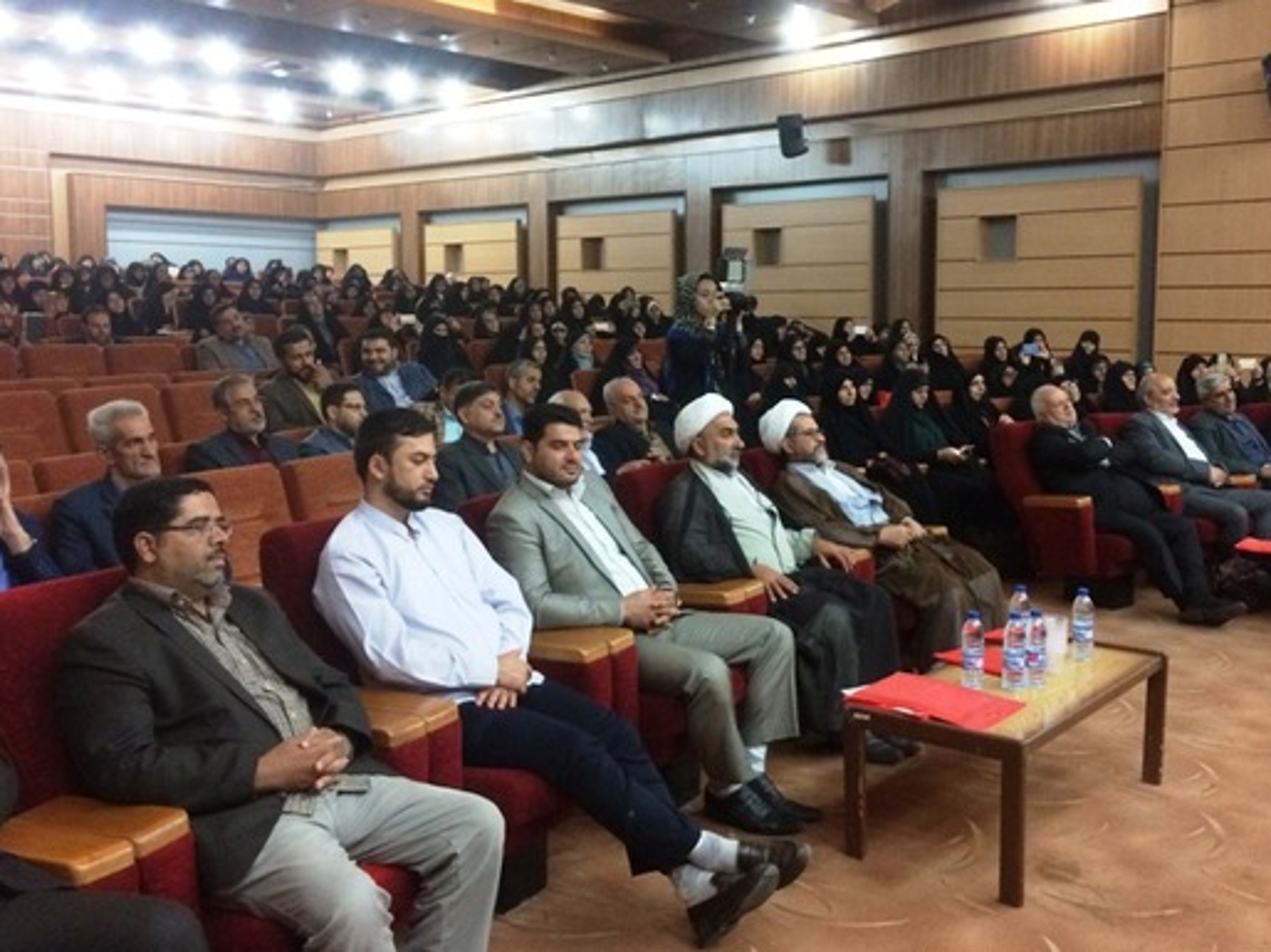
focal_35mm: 35
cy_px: 431
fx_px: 1284
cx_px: 722
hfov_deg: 52.5
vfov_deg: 40.6
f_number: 2.2
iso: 320
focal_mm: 4.15
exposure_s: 1/25
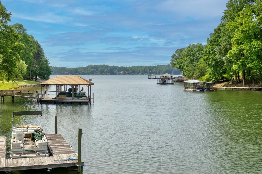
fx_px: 269
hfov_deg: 49.2
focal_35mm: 37
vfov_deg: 35.8
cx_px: 56
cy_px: 73
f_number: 2.8
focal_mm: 8.4
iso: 100
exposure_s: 1/2000
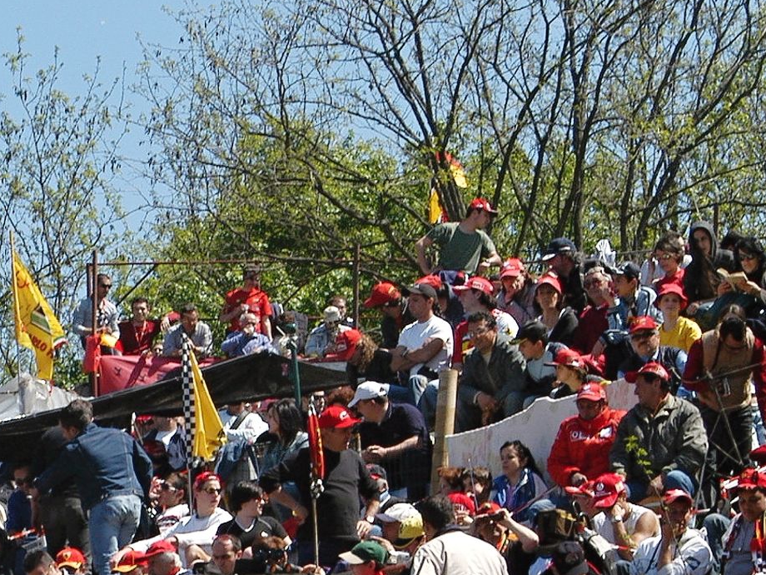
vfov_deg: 7.4
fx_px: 4404
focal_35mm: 199
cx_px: 188
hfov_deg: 9.9
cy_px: 506
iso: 200
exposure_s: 1/320
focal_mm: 62
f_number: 9
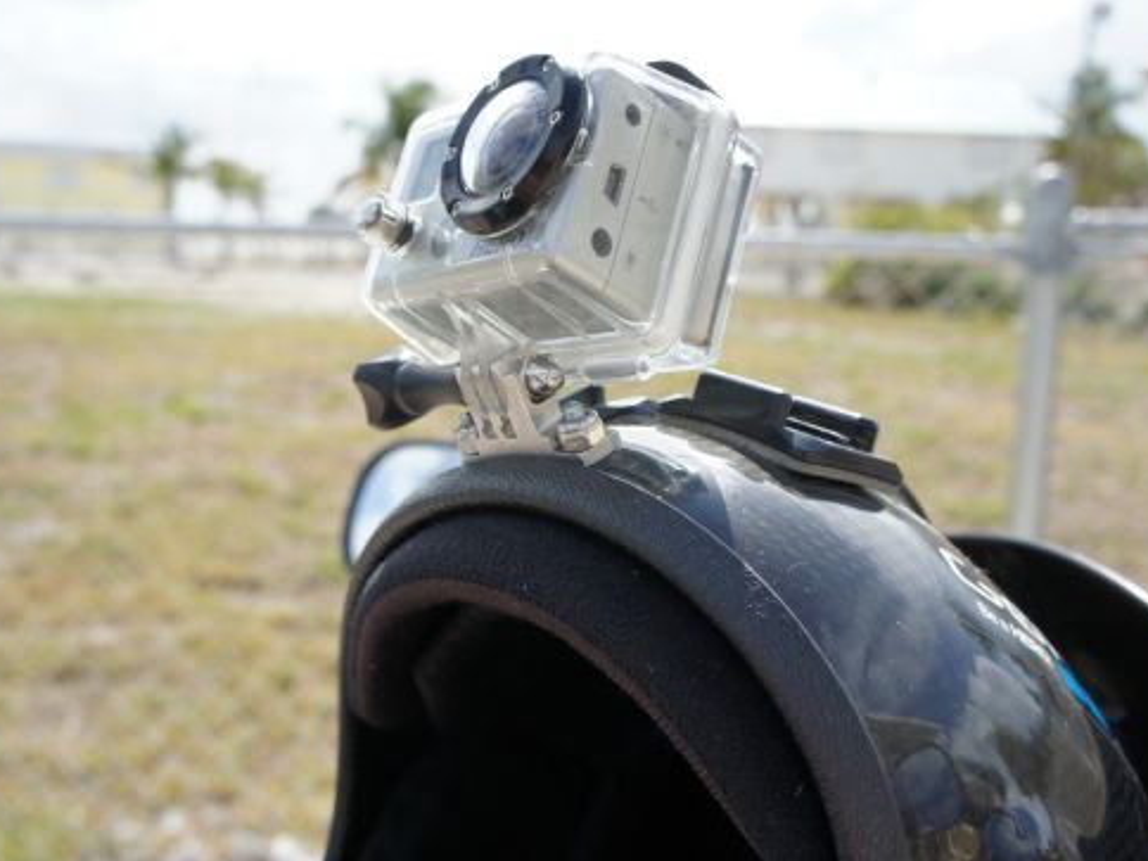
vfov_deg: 39.7
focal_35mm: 36
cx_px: 581
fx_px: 1194
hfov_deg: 51.4
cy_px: 429
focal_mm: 22
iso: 200
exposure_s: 1/500
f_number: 6.3
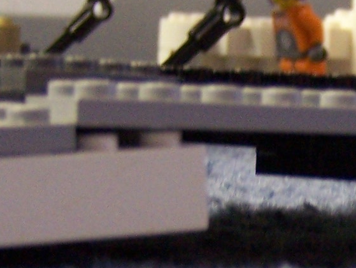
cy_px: 245
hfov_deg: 11.1
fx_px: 1801
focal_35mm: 175
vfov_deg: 8.5
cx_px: 412
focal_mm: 6.3
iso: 140
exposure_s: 1/10
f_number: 2.8
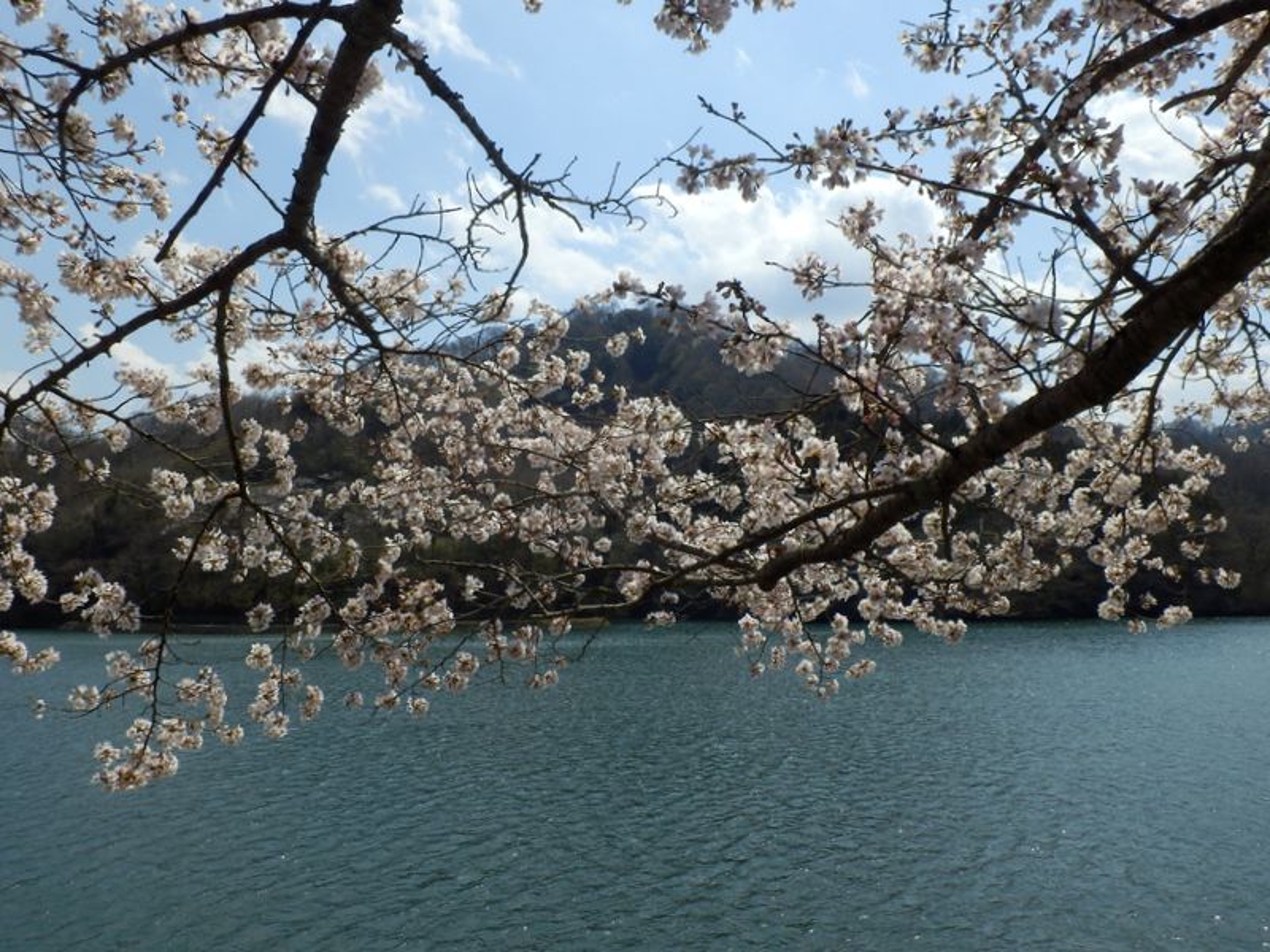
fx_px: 1211
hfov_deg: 55.4
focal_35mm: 33
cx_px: 635
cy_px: 476
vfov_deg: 42.9
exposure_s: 1/250
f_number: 9.4
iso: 80
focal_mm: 5.9
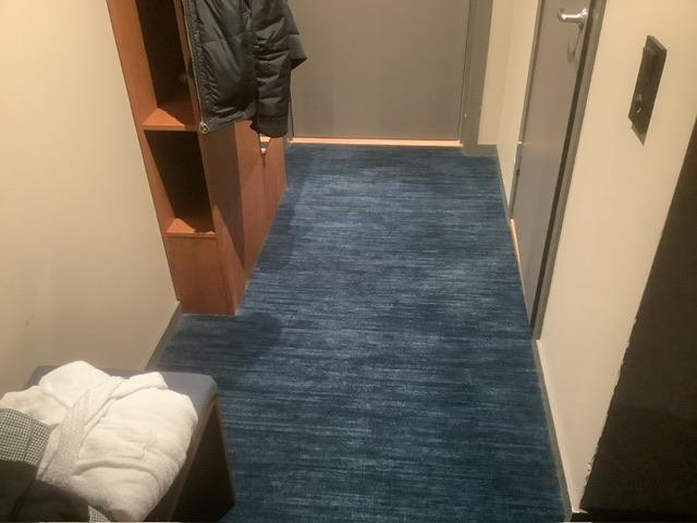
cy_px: 262
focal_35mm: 31
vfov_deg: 45.4
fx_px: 624
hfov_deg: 58.4
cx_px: 348
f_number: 2.4
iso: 640
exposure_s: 1/25
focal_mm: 3.3
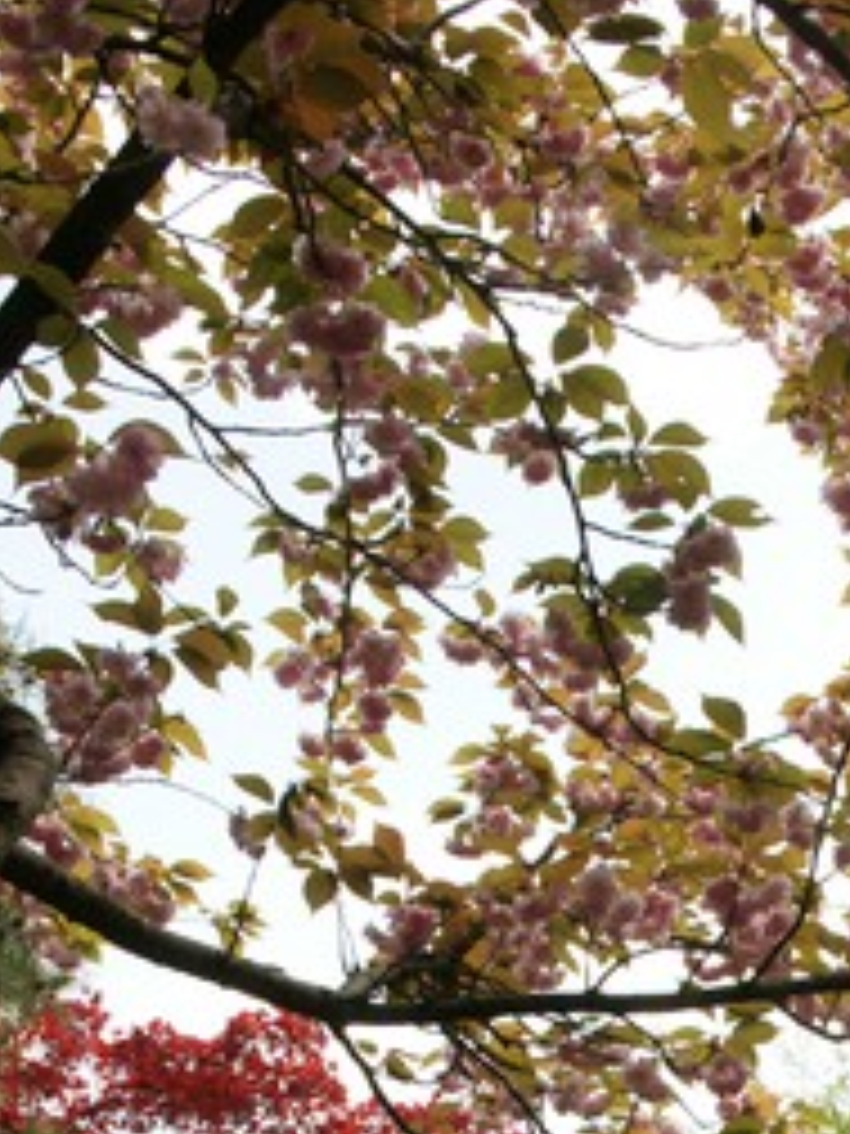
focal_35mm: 82
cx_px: 854
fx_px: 2685
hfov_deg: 17.6
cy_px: 1580
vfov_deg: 21.0
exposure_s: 1/160
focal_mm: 28
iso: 400
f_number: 11
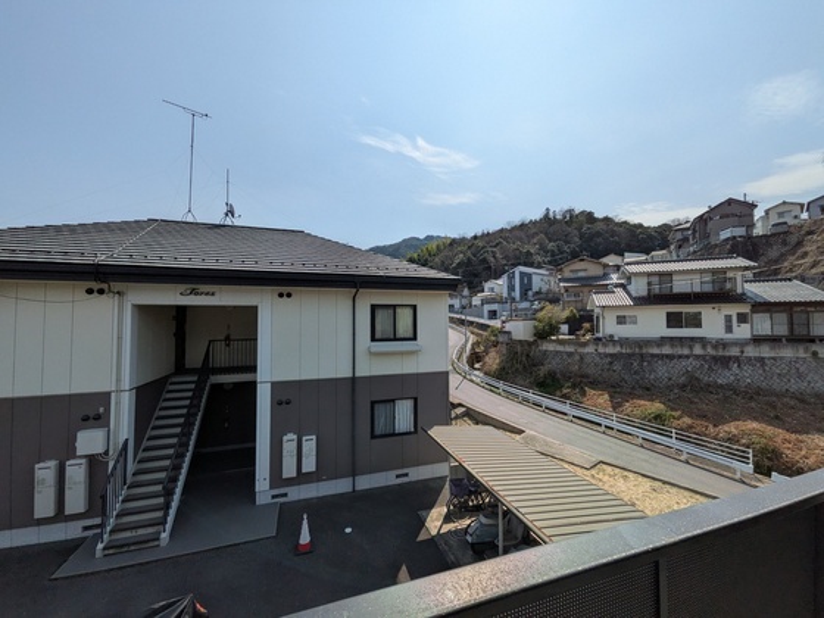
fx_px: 333
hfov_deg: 102.1
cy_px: 309
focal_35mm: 14
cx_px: 412
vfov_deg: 85.7
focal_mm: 1.85
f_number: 2.2
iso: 52
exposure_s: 1/4367
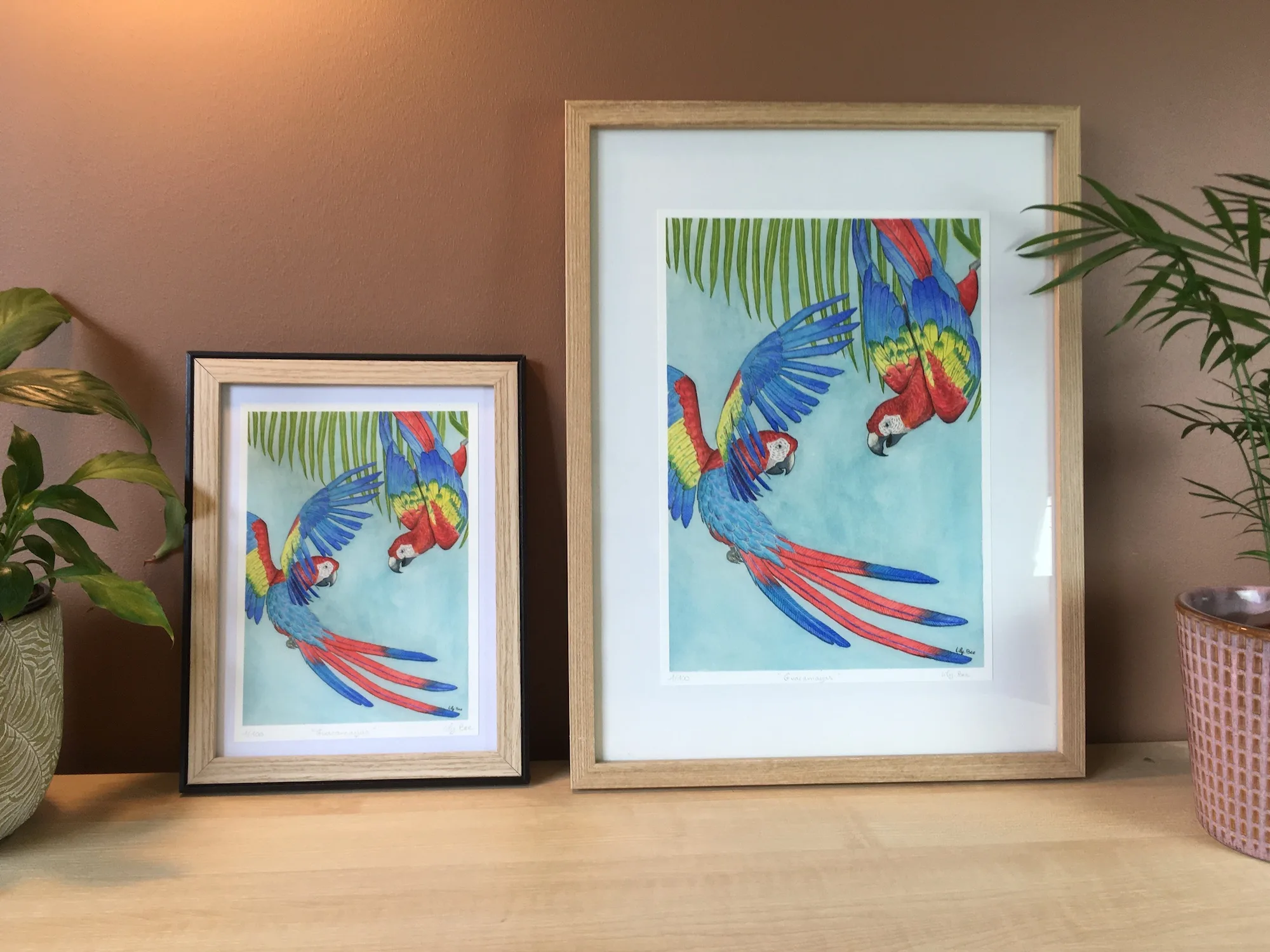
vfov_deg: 48.2
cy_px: 476
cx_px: 635
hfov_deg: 61.7
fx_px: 1064
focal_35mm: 29
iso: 32
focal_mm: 4.15
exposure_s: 1/50
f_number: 2.2
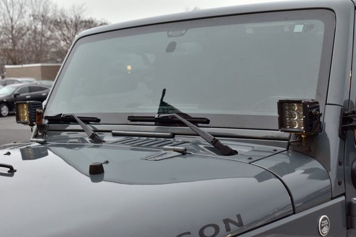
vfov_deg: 23.8
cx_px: 178
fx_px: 563
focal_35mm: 57
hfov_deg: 35.1
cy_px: 118
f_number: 6.3
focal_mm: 38
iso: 400
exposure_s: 1/20
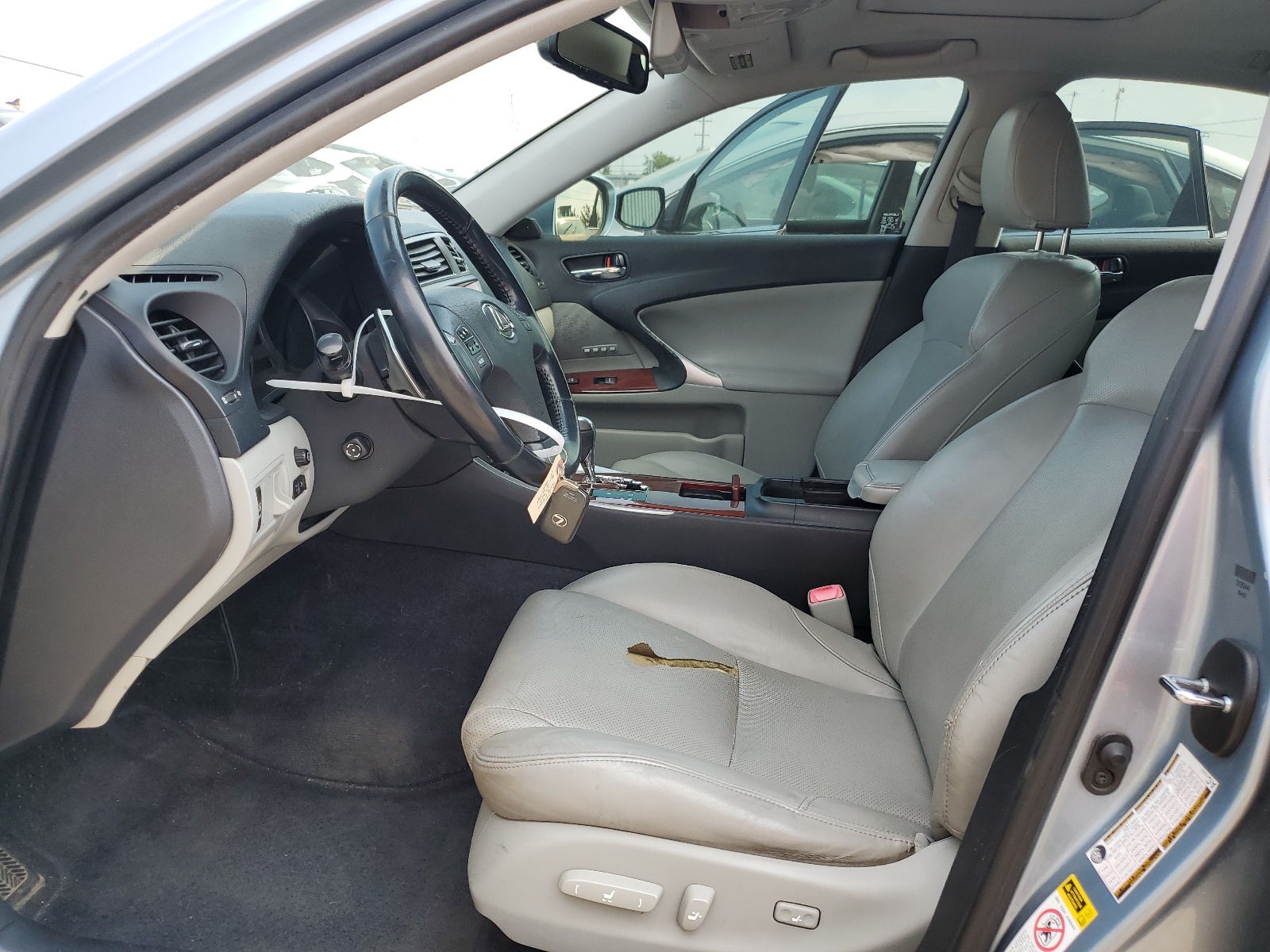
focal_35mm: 26
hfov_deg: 67.3
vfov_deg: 53.1
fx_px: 954
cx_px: 635
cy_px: 476
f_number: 1.5
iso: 50
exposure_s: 1/435
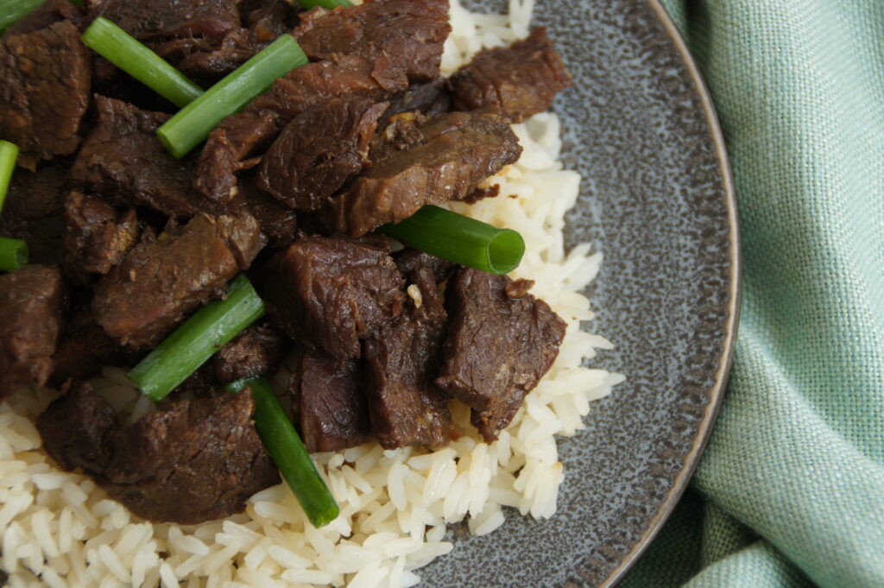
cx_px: 442
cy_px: 294
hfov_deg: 18.2
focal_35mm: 112
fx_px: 2760
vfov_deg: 12.2
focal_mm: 75
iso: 100
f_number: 5.6
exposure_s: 1/30
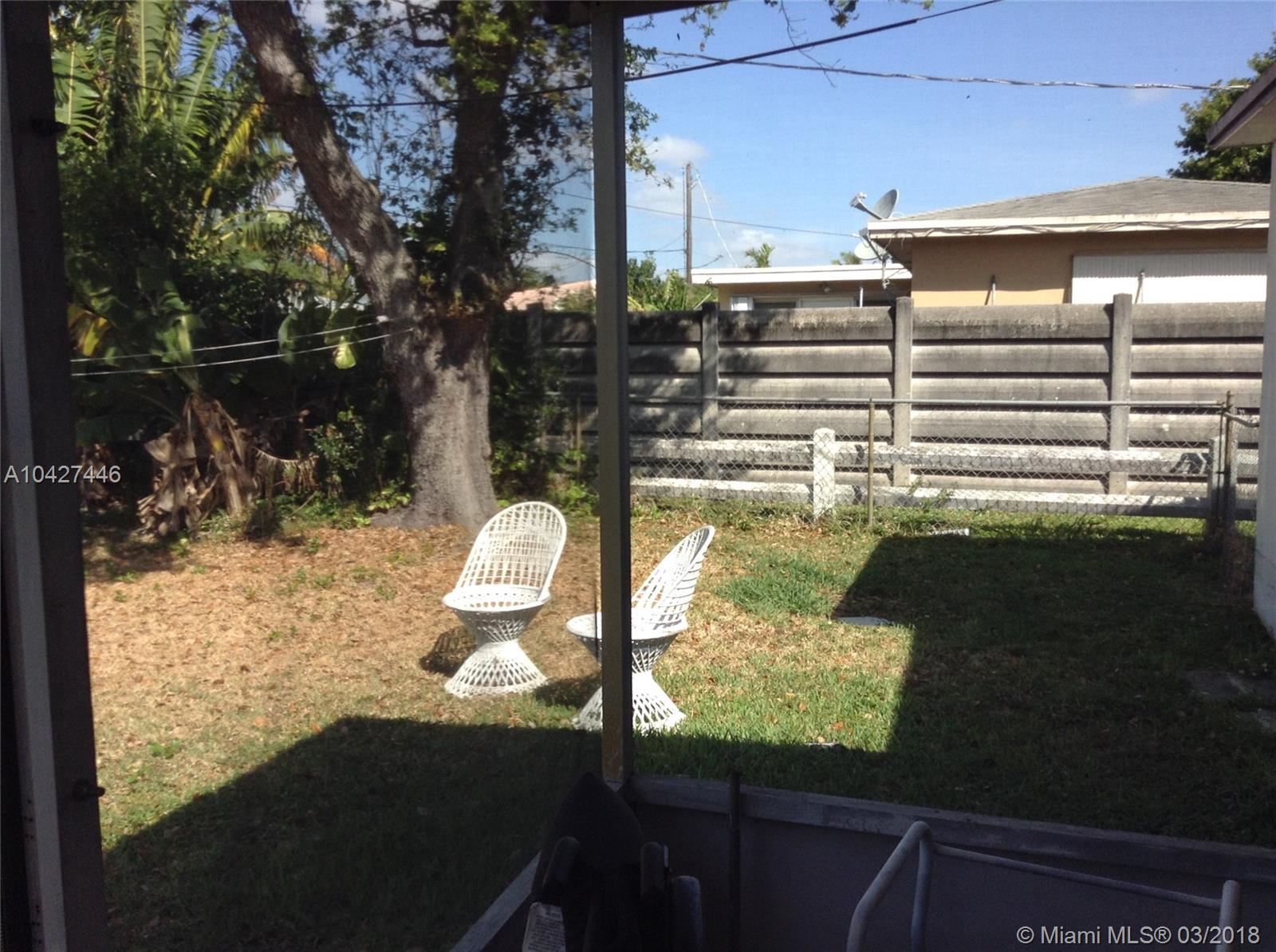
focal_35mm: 33
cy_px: 476
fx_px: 1214
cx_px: 638
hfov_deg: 55.4
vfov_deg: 42.8
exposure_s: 1/405
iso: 25
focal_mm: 3.3
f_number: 2.4
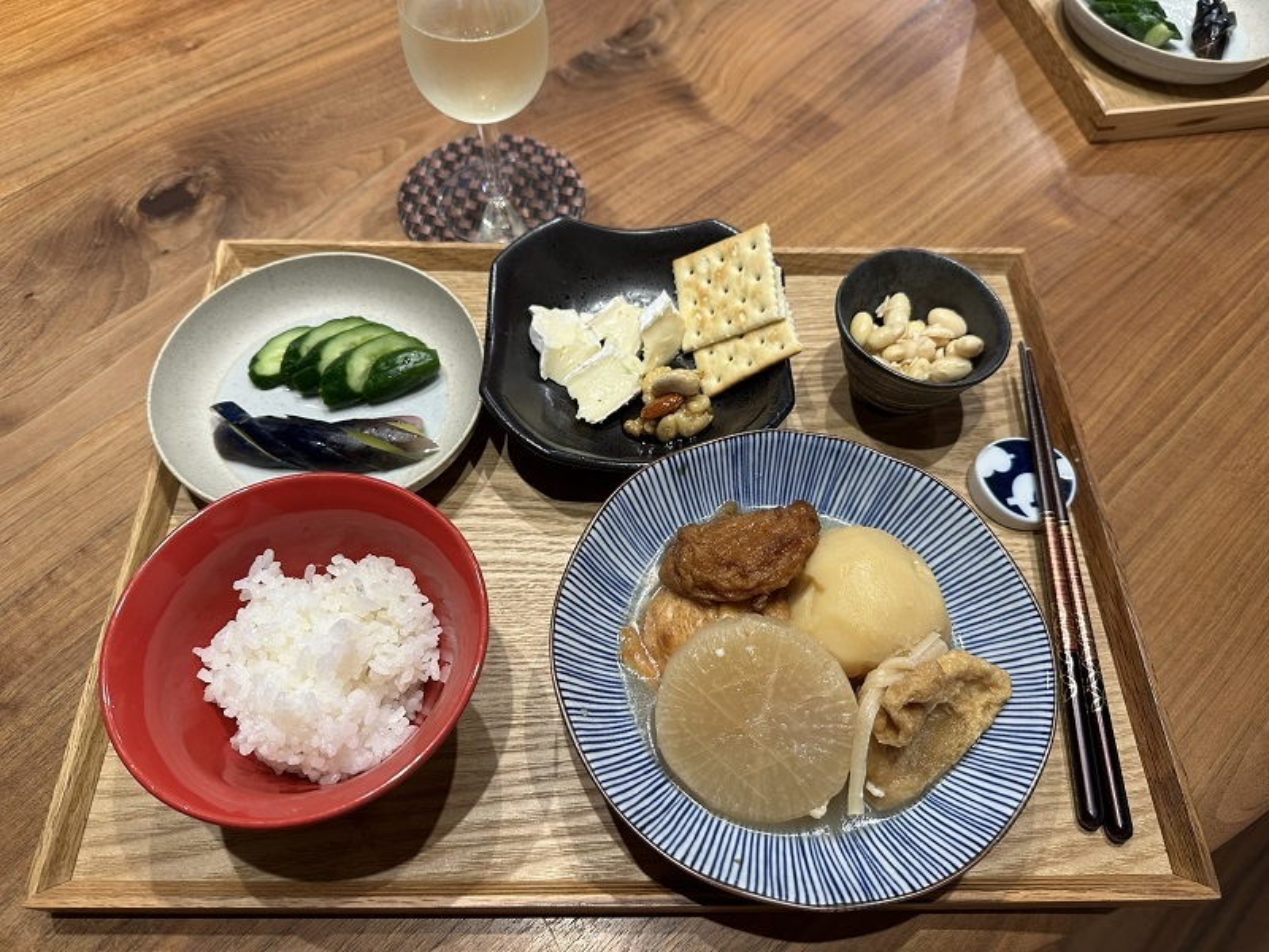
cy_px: 476
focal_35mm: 24
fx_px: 880
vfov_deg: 56.8
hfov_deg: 71.6
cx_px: 634
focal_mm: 6.86
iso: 160
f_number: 1.78
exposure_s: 1/50
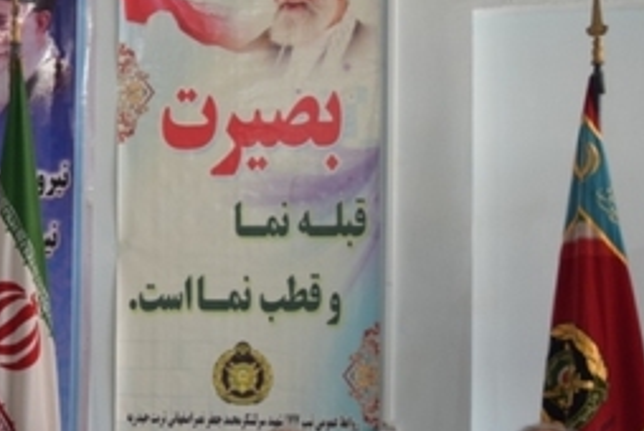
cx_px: -25
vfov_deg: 16.2
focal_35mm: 84
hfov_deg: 23.0
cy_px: 276
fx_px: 1508
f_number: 4
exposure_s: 1/60
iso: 450
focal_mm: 23
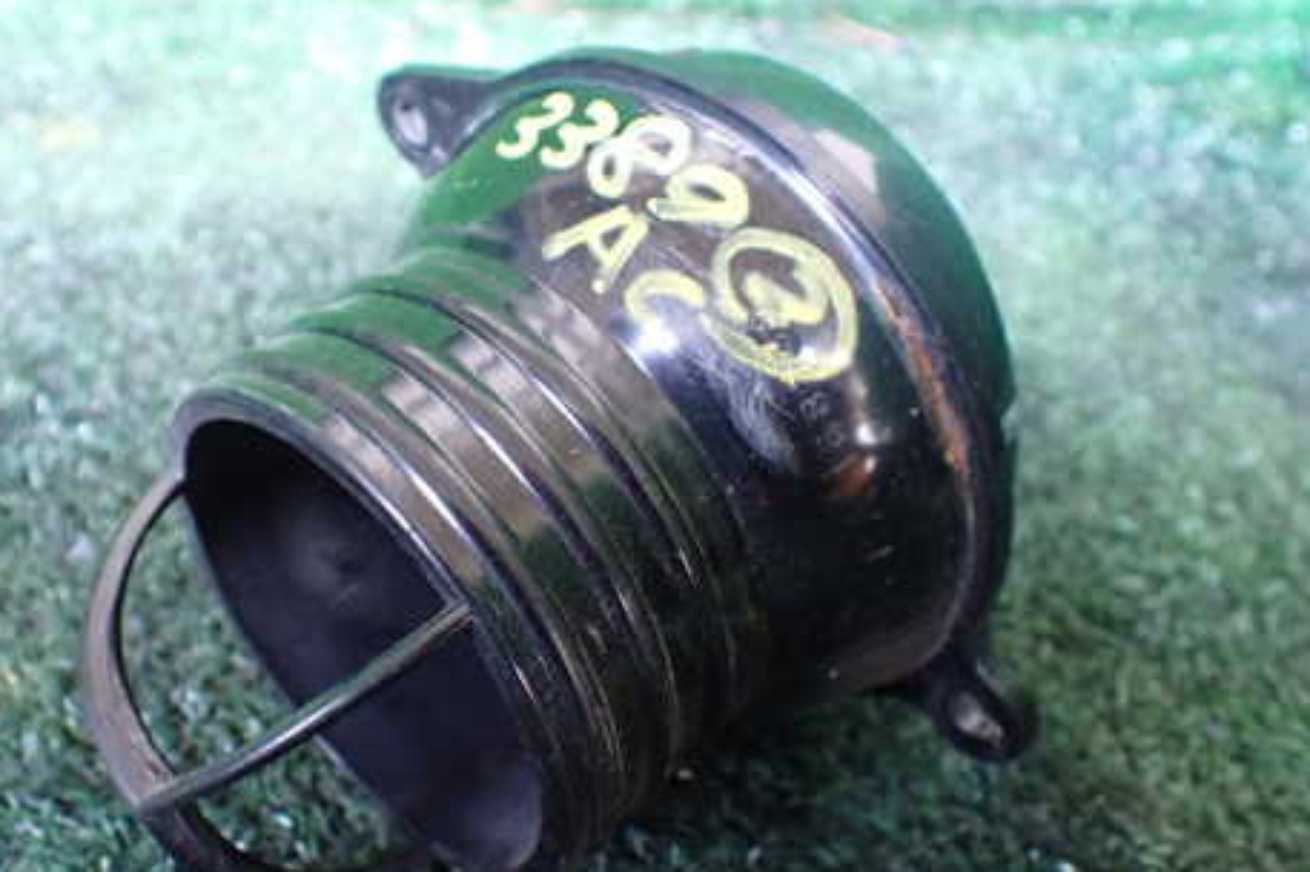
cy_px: 430
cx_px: 553
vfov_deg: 32.6
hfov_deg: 47.3
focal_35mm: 41
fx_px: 1491
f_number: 2.3
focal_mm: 5.4
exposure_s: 1/40
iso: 800
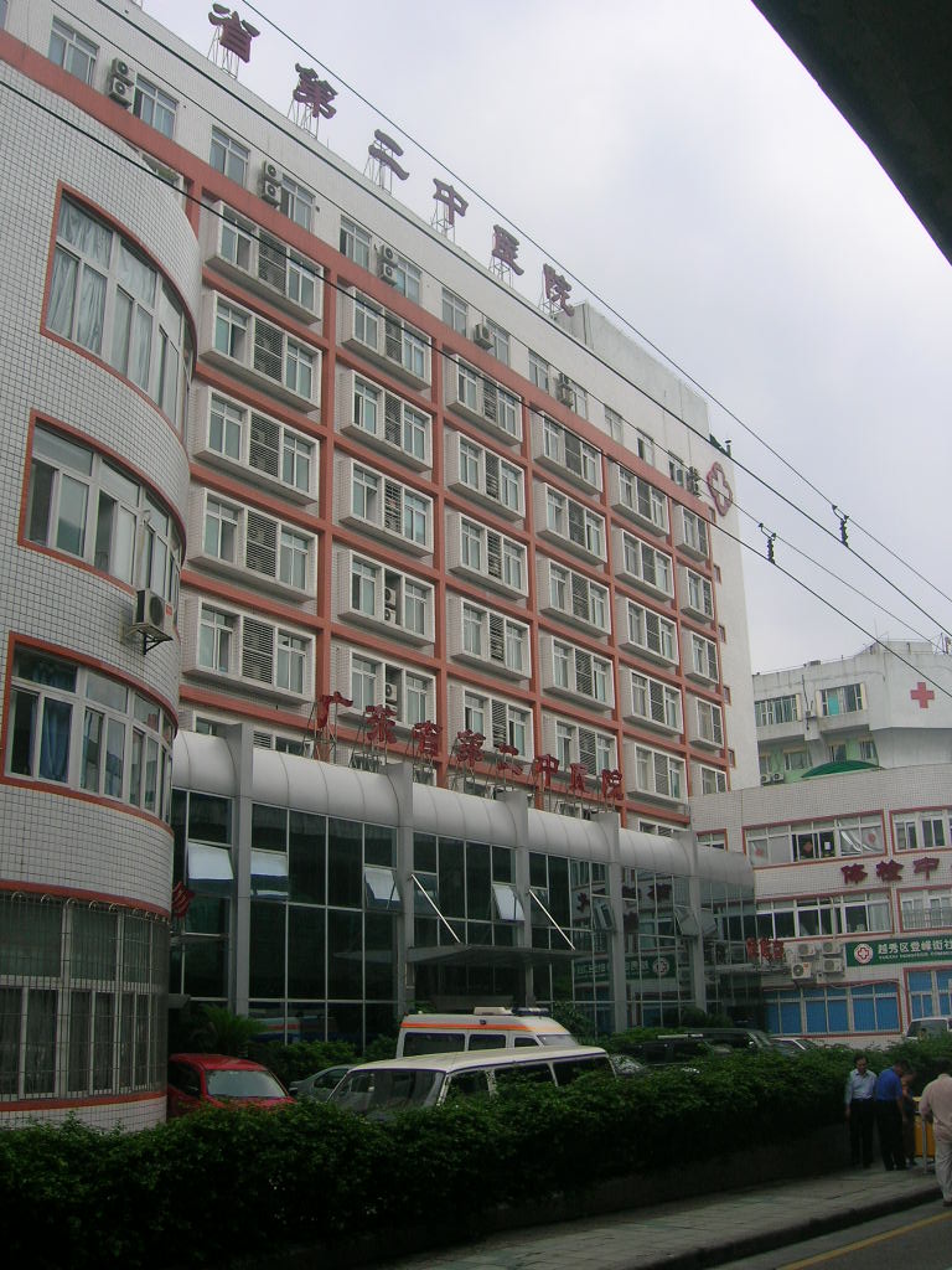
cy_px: 635
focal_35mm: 34
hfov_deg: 41.8
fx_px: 1247
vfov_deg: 54.0
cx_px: 476
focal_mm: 5.7
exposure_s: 1/218
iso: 50
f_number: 4.9
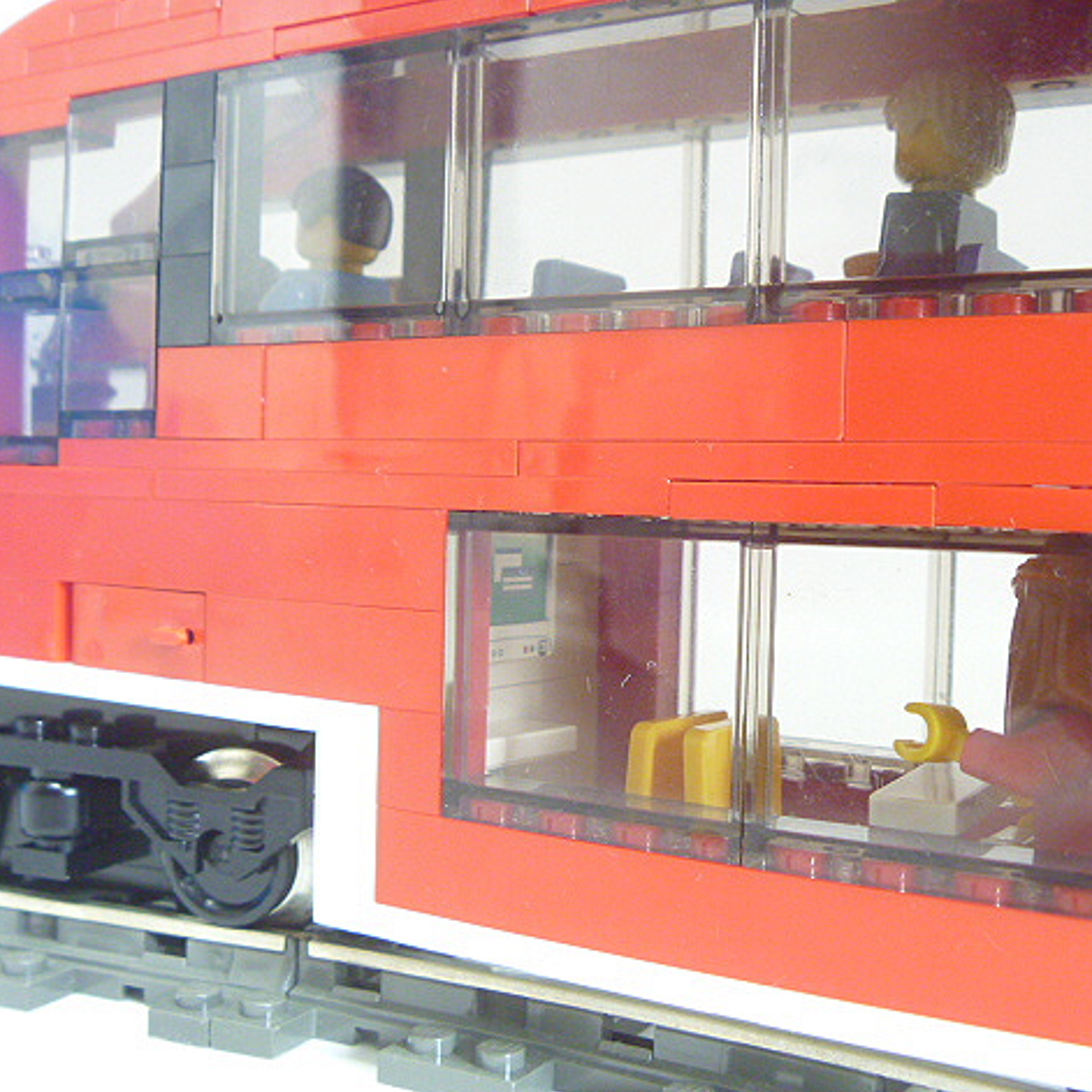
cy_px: 549
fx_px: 1499
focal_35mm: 42
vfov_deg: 40.0
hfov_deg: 39.9
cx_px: 654
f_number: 3.5
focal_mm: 6.3
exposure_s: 1/6
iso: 400
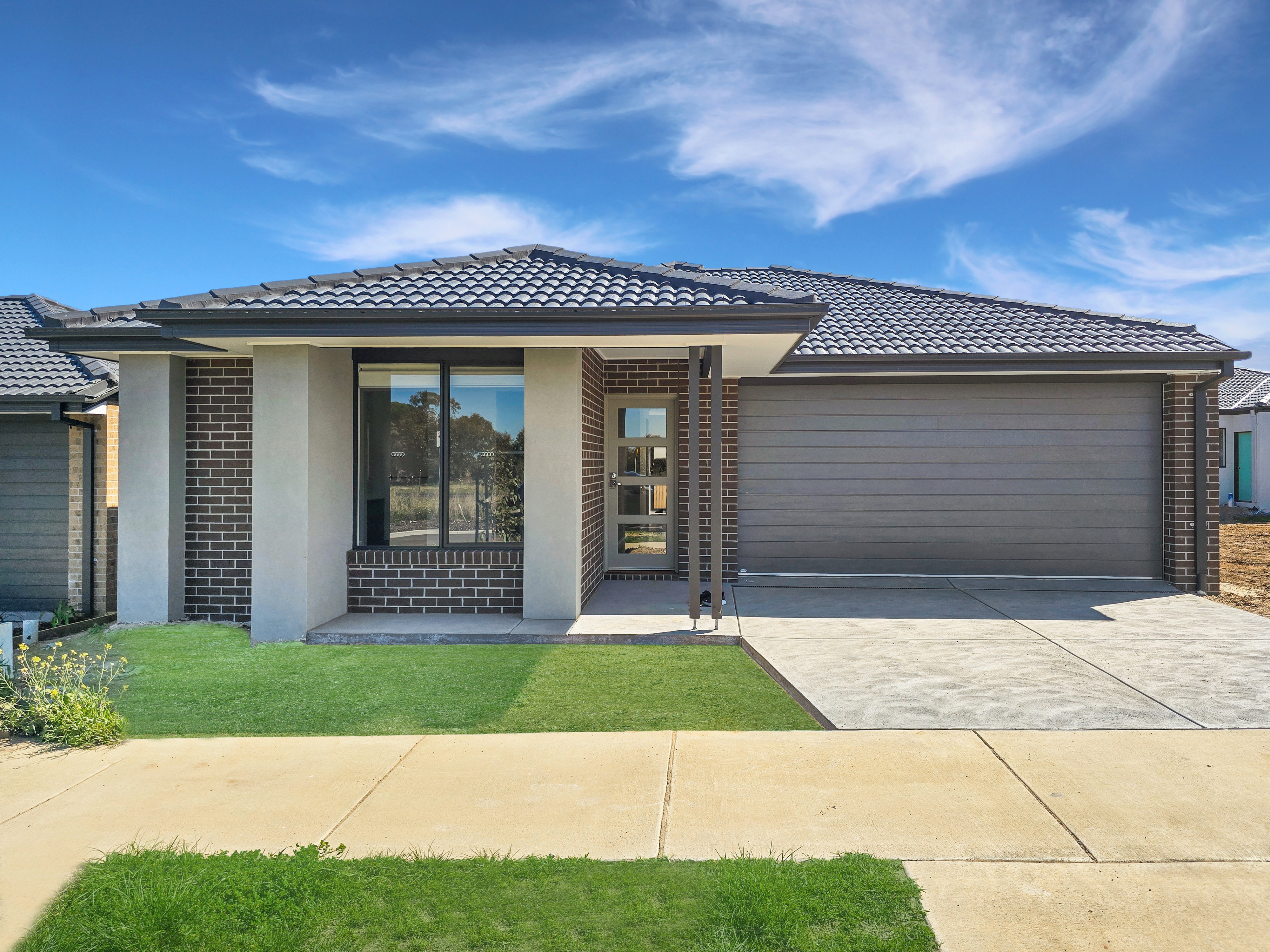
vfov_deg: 58.9
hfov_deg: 73.9
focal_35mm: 23
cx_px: 635
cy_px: 476
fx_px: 844
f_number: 1.7
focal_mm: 6.3
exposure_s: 1/720
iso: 12
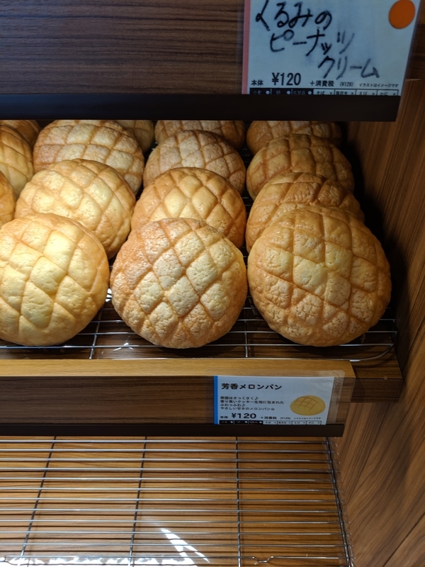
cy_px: 284
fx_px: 442
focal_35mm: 27
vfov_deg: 65.3
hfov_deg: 51.4
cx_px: 212
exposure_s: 1/99.9
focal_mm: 4.44
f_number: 1.8
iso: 52
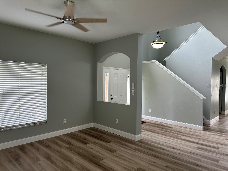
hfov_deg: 71.6
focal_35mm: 24
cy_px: 86
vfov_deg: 56.8
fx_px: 158
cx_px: 114
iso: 160
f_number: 1.78
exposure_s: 1/120
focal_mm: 6.86
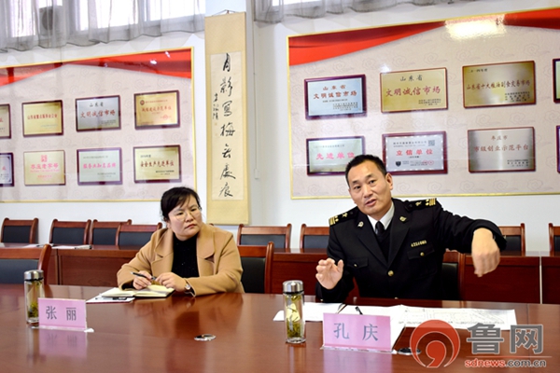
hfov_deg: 55.1
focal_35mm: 34
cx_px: 280
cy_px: 186
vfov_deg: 38.4
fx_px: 537
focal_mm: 23
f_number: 3.8
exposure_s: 1/50
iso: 140
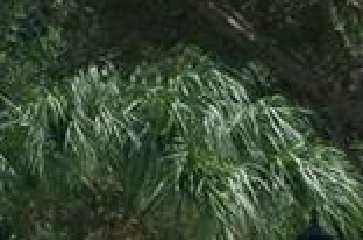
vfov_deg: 4.0
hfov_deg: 5.9
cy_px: 369
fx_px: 3438
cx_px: -398
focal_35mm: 342
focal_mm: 35
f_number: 6.3
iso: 200
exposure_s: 1/640
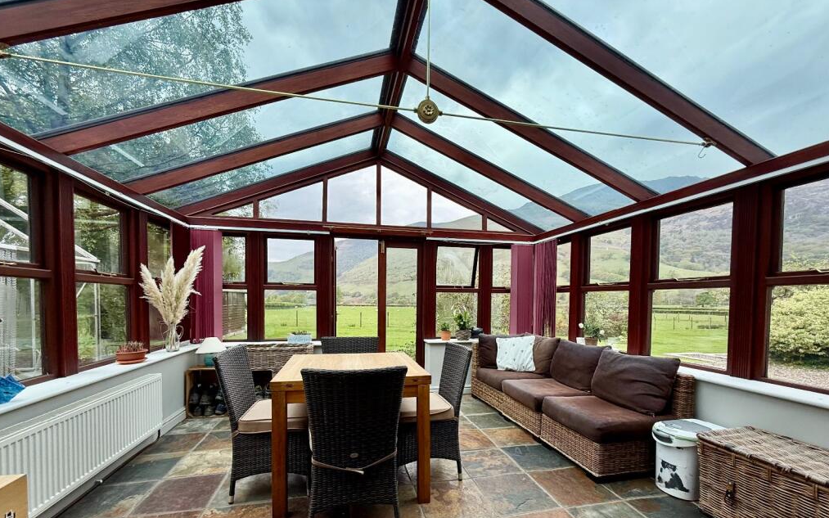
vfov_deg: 74.0
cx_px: 412
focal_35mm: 15
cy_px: 311
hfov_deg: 101.5
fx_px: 339
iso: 64
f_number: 2.2
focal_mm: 2.22
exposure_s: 1/307
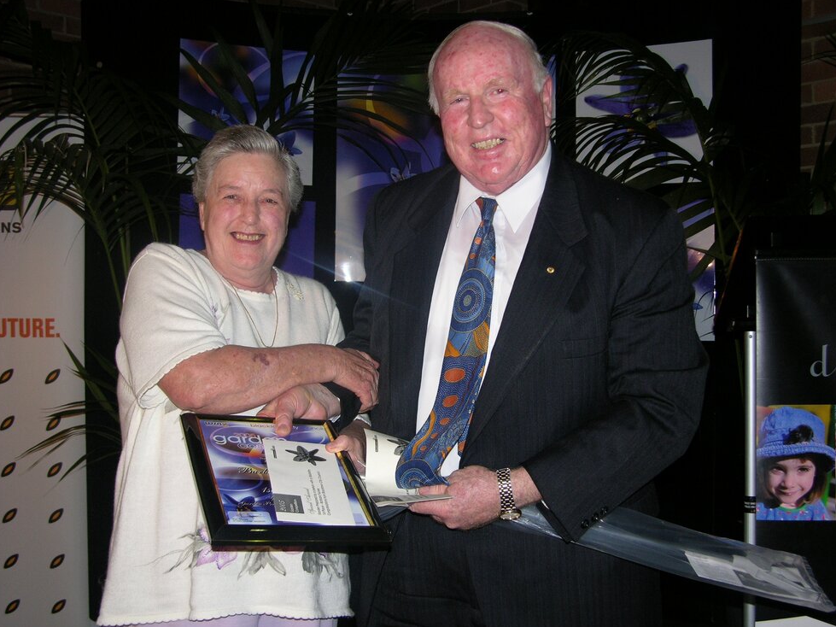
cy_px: 317
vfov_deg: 30.9
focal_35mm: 47
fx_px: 1135
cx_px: 418
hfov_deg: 40.4
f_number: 3
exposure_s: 1/60.1
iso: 100
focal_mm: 11.6
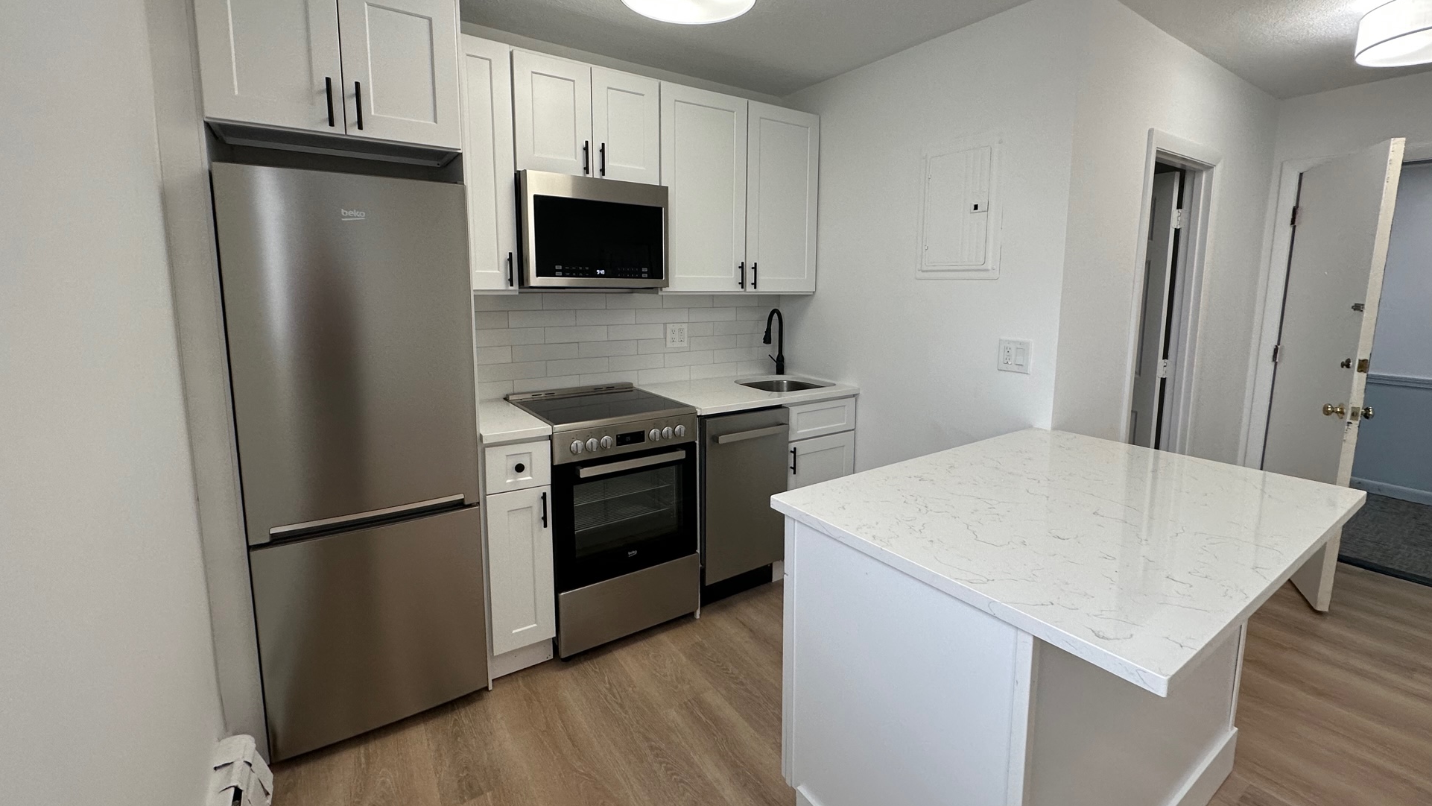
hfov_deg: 99.3
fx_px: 608
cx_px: 738
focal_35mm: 16
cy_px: 359
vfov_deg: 66.9
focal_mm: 2.22
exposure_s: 1/120
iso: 160
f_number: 2.2
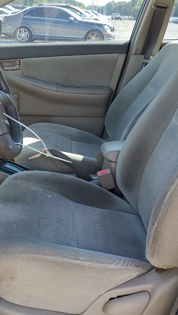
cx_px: 39
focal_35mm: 45
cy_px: 145
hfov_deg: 26.1
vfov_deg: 45.4
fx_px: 377
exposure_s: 1/385
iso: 50
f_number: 1.5
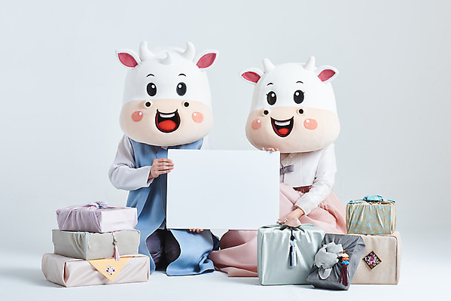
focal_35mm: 82
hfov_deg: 24.8
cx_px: 226
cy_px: 150
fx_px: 1028
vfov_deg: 16.7
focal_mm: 82
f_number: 11
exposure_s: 1/125
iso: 100
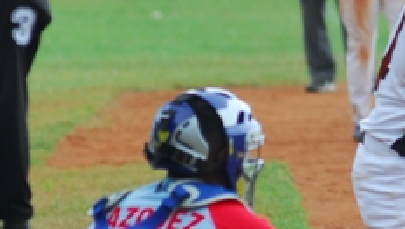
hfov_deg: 2.3
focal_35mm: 923
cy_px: 163
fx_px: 9921
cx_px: 283
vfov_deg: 1.3
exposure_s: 1/50
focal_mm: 170
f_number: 3.5
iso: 100
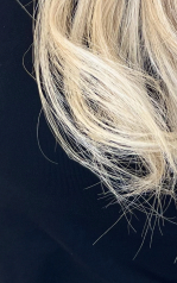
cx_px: 97
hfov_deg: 12.1
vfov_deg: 17.3
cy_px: -148
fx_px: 833
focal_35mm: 108
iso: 80
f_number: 1.5
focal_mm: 5.7
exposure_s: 1/100
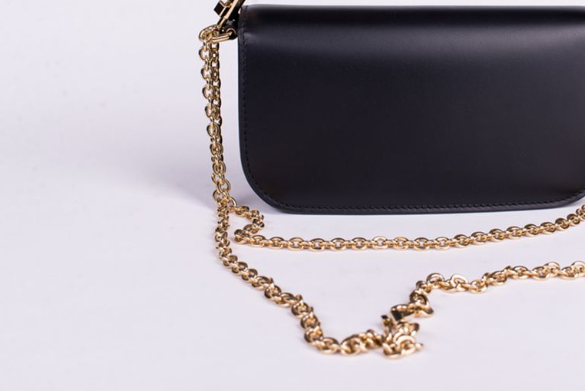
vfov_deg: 24.4
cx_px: 396
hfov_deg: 35.8
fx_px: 894
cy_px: 94
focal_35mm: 55
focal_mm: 35
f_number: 10
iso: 125
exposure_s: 1/125
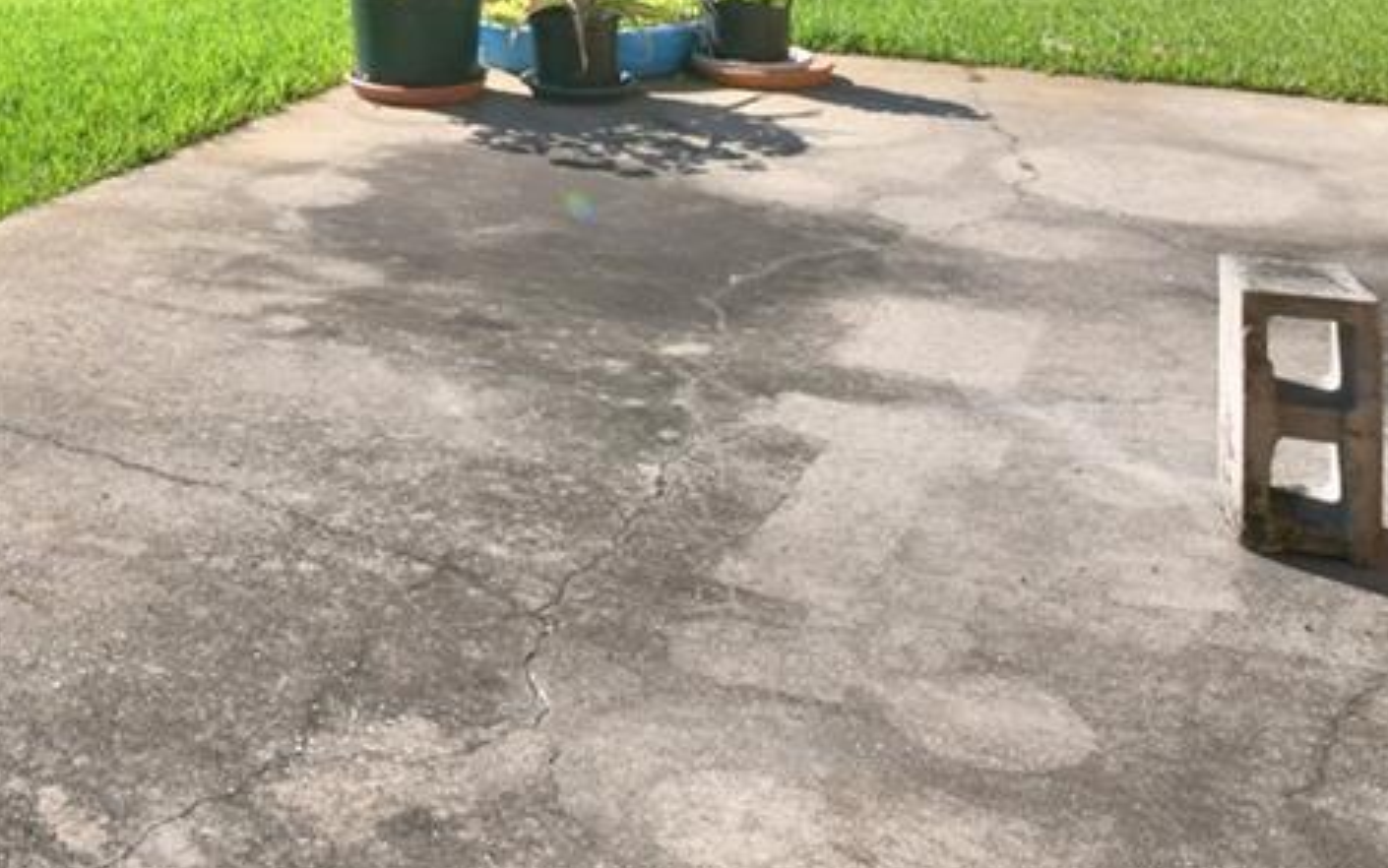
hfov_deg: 35.9
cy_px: -419
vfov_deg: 21.2
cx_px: 77
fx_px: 1968
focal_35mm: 52
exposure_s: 1/250
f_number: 11
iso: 100
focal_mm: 10
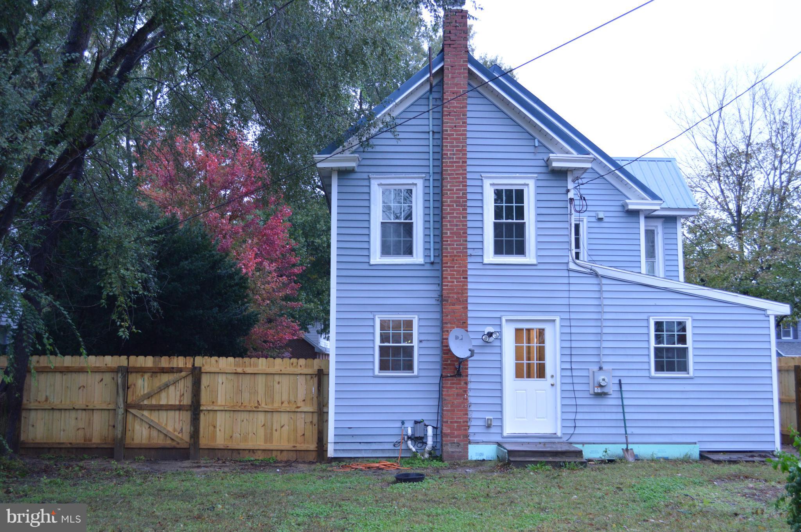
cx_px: 400
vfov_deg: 36.8
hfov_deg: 53.2
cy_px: 266
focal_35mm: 36
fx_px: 800
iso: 640
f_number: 4
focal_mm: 24
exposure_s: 1/60
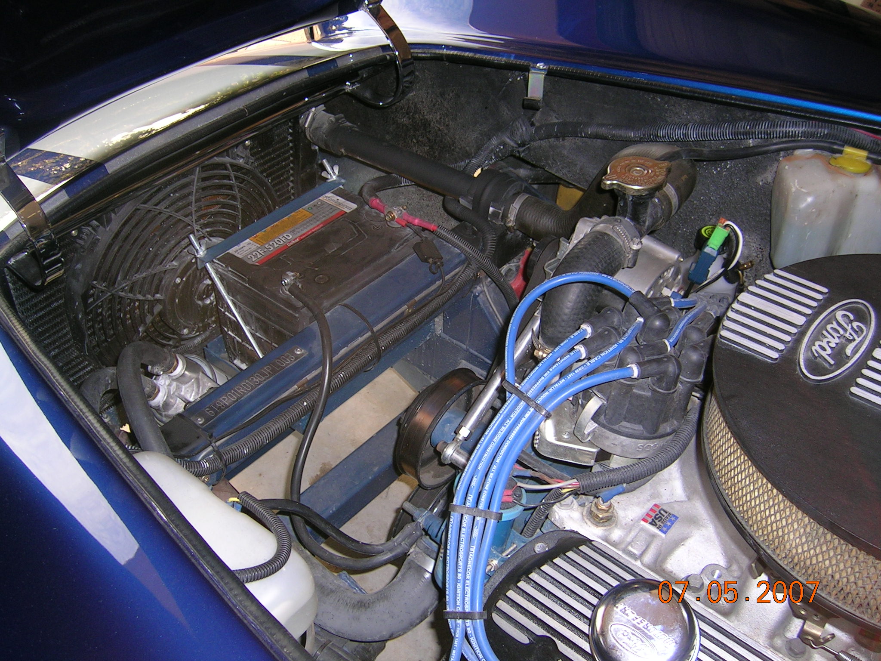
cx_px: 440
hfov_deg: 52.6
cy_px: 330
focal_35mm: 35
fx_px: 891
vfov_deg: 40.7
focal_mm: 5.4
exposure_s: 1/60.1
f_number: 2.8
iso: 50
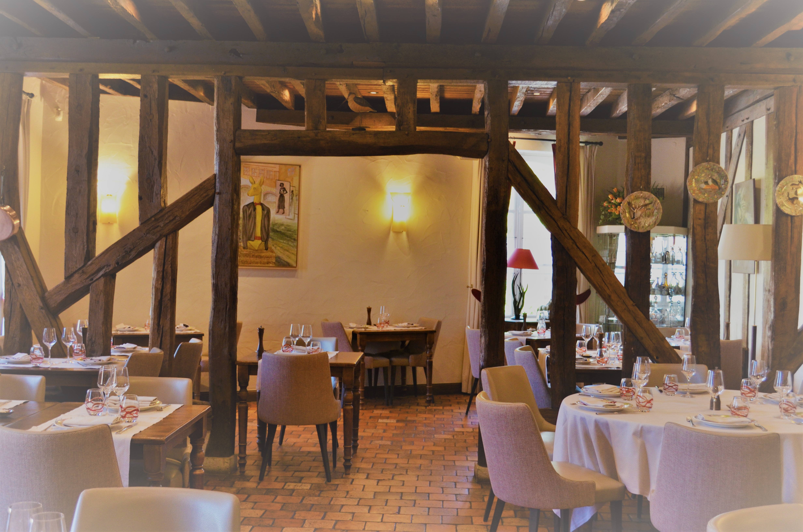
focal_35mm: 44
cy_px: 266
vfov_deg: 30.7
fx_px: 968
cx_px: 402
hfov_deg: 45.0
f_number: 4.5
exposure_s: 1/60
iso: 800
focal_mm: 29
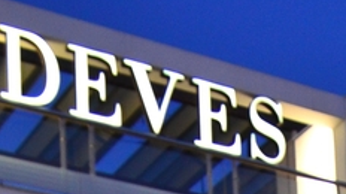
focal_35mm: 147
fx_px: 1347
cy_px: 780
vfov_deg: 6.6
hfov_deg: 14.3
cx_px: 379
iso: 640
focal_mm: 18
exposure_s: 1/8
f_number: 3.5
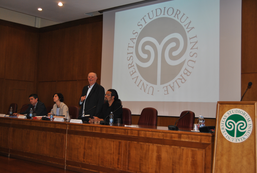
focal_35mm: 48
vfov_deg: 28.2
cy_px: 86
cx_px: 128
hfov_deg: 41.0
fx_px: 343
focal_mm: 32
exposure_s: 1/60
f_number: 4.5
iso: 200
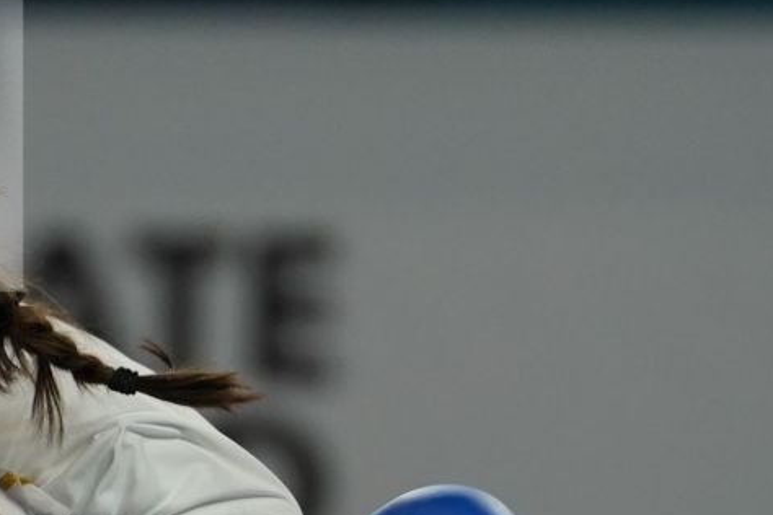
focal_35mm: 1139
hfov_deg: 1.8
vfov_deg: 1.2
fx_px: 24455
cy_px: 720
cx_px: -129
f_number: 2.8
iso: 800
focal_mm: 200
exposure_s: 1/1000
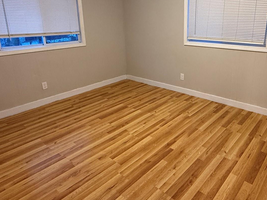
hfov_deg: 64.6
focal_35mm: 27
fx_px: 208
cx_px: 163
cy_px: 73
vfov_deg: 50.7
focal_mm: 2.22
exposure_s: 1/60
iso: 400
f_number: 2.2
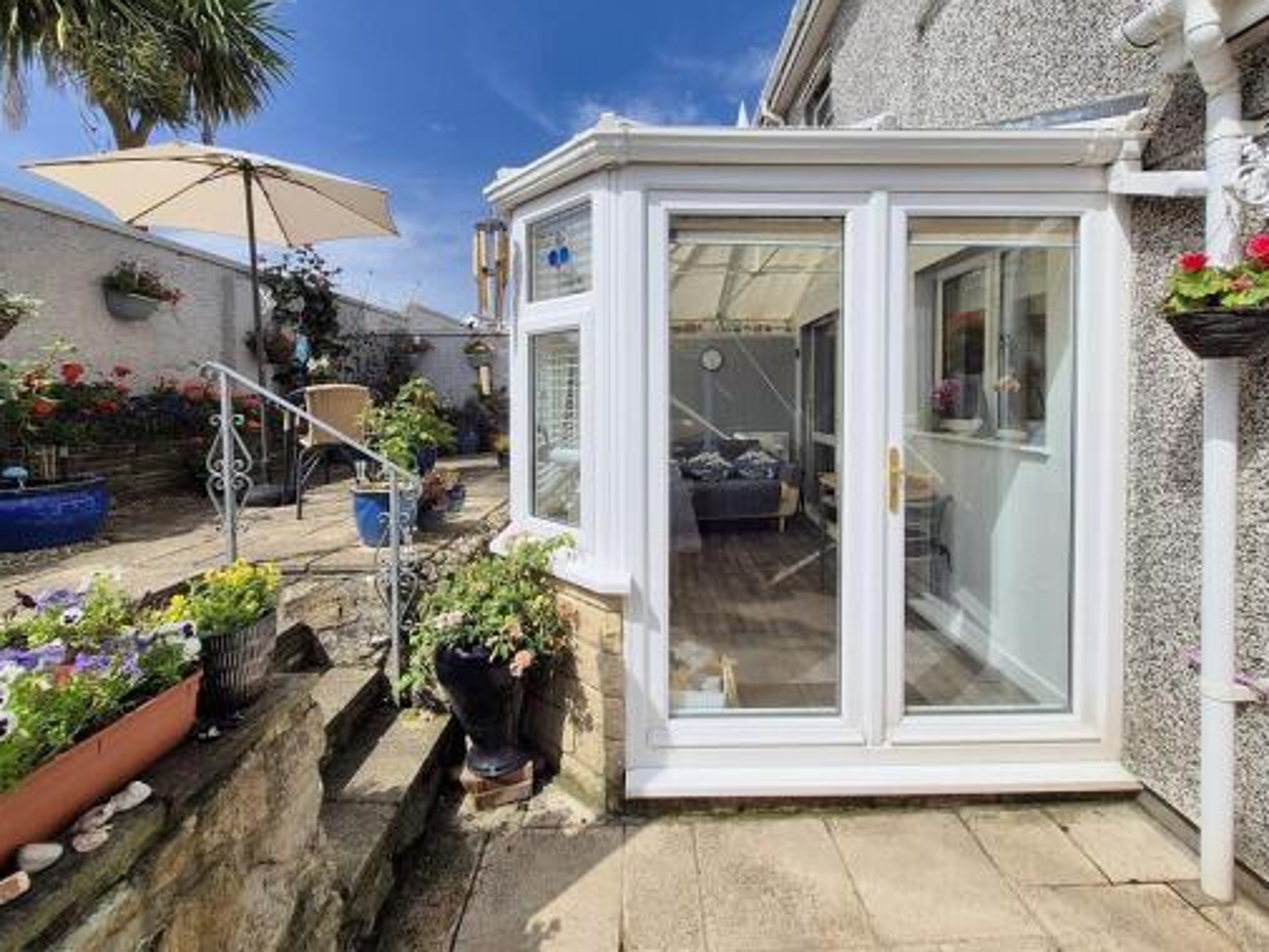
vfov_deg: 81.4
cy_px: 418
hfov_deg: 98.1
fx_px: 550
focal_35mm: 15
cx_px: 647
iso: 50
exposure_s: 1/3008
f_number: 2.2
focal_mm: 1.7
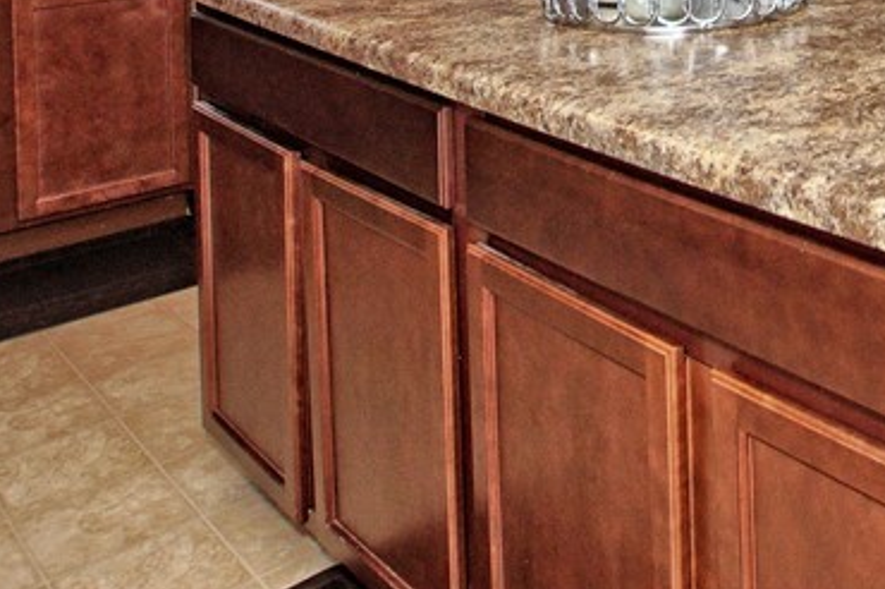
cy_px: -230
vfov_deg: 23.6
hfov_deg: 36.5
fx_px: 1190
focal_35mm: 48
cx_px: 890
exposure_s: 1/160
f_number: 4.5
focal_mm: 11
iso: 400
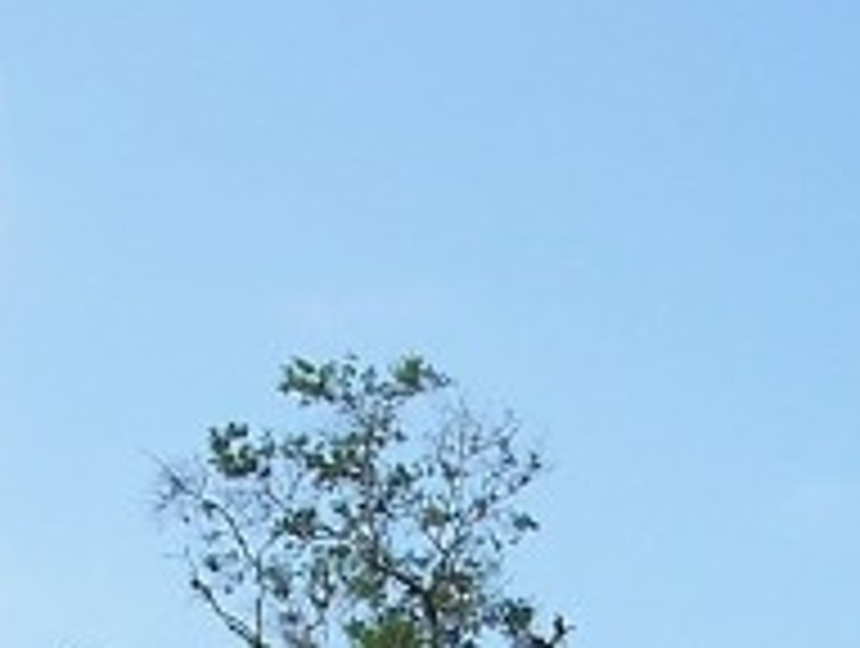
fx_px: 4928
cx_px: 914
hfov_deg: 9.9
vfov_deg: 7.1
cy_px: 1530
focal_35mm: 198
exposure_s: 1/400
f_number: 4
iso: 64
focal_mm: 7.8
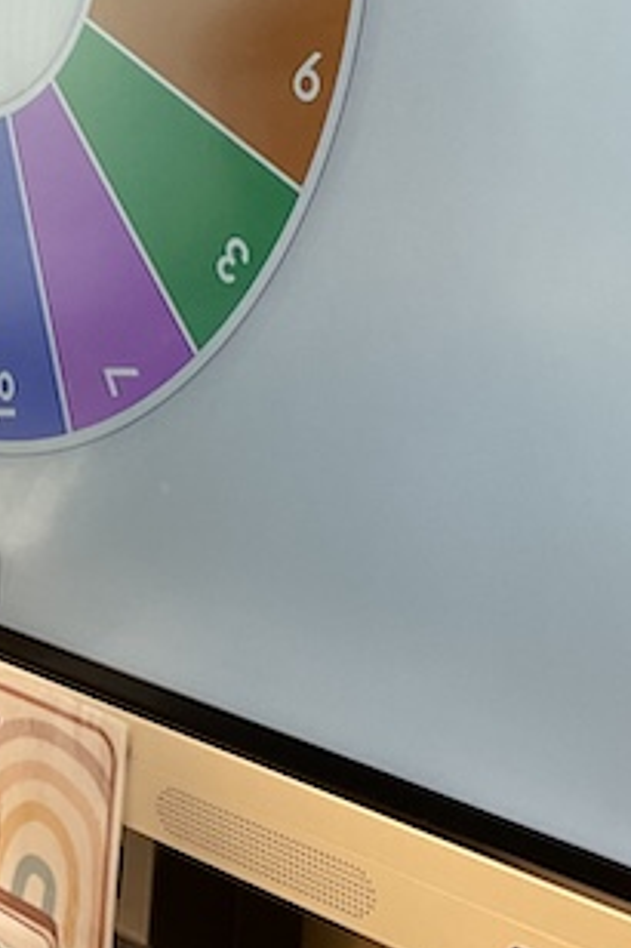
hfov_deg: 13.6
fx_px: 2579
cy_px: 400
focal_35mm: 98
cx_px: -86
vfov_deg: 20.8
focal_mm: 3
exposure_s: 1/60
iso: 64
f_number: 1.8
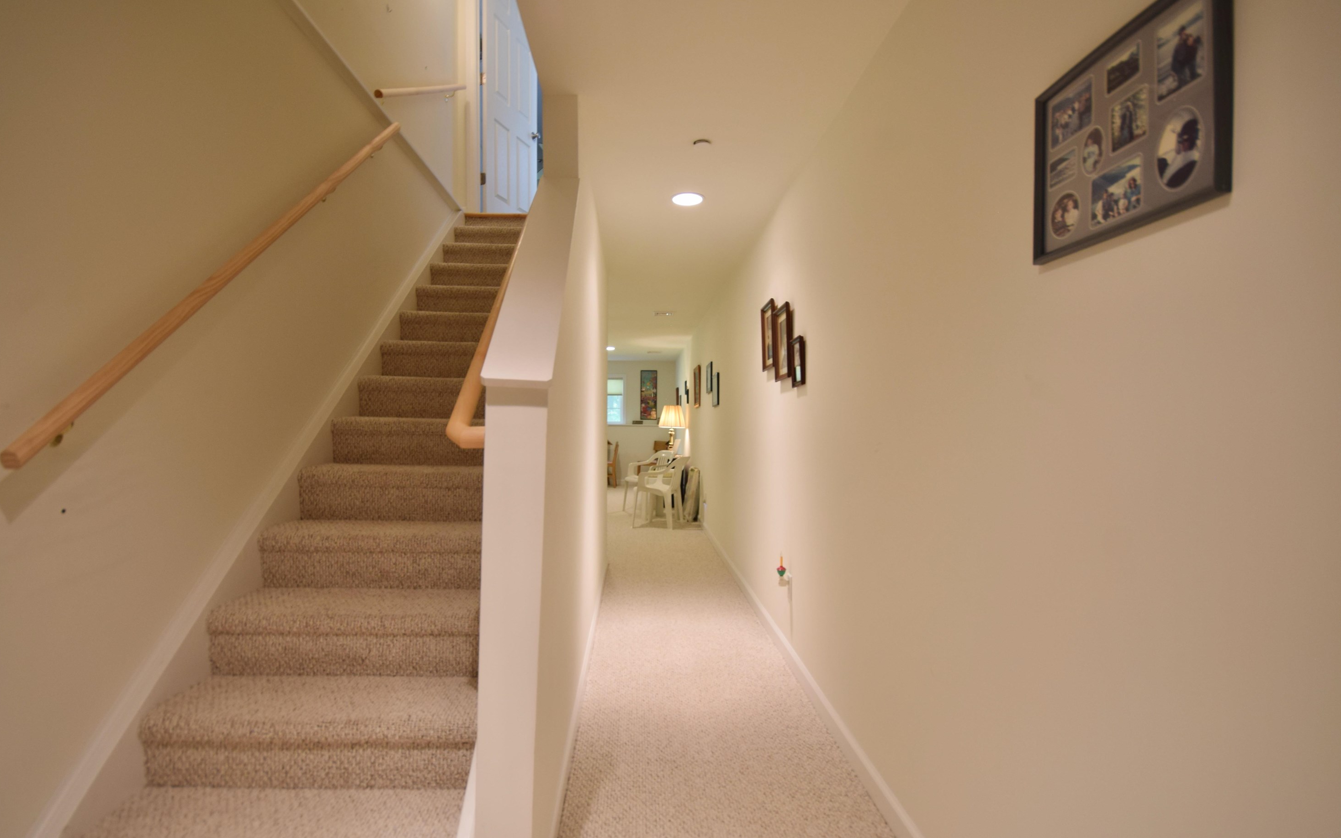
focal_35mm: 16
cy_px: 445
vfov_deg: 71.2
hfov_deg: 97.8
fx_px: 585
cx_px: 644
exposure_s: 1/8
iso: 200
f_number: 6.3
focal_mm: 10
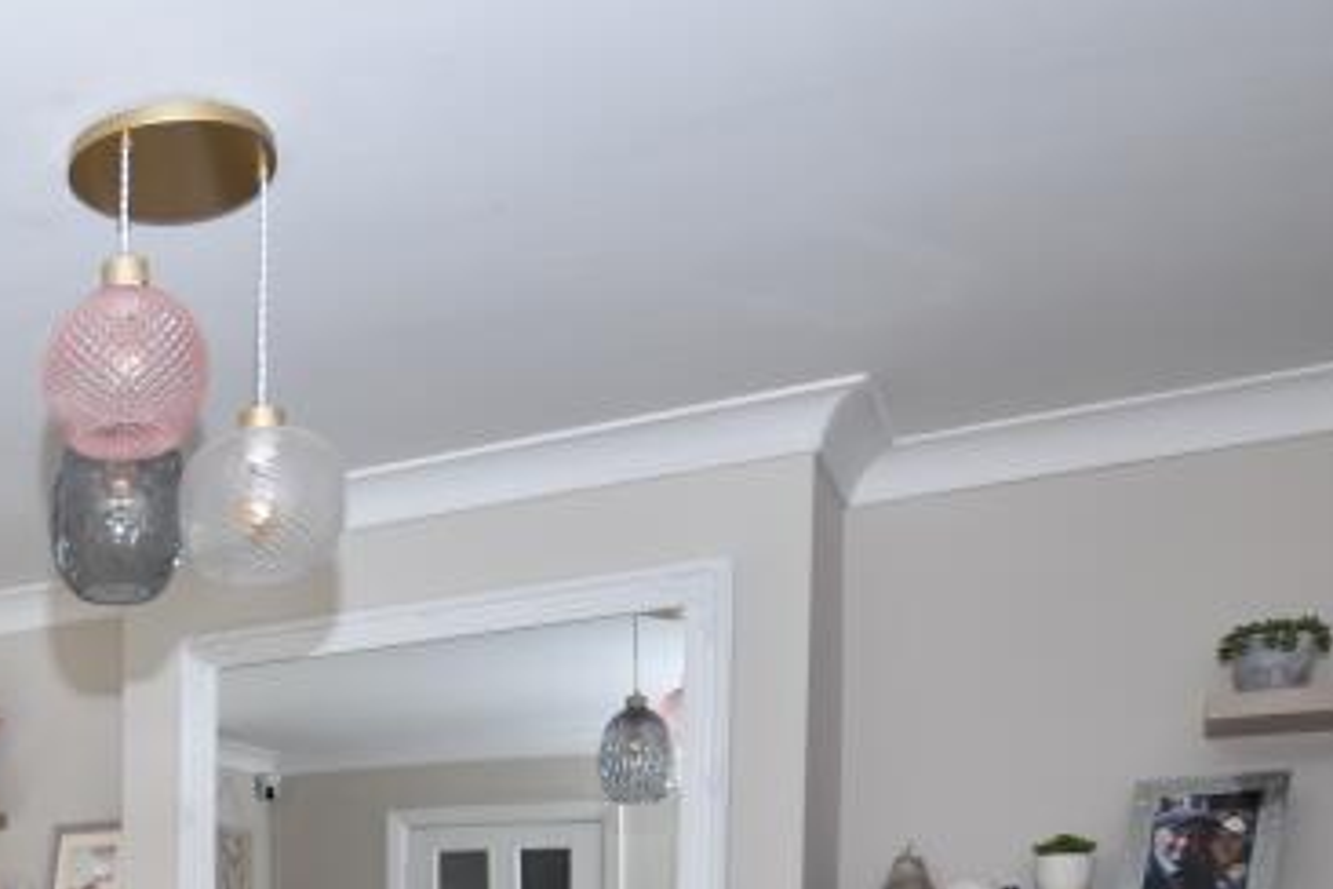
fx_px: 1555
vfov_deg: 27.7
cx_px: -98
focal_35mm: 42
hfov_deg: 39.0
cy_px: 1088
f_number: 5
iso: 100
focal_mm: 10
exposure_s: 1/25
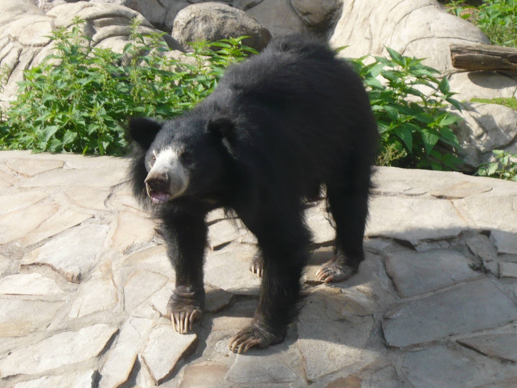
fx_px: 2390
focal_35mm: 160
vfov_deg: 9.3
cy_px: 194
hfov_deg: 12.3
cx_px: 258
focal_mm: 16.5
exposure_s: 1/200
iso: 100
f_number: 5.1
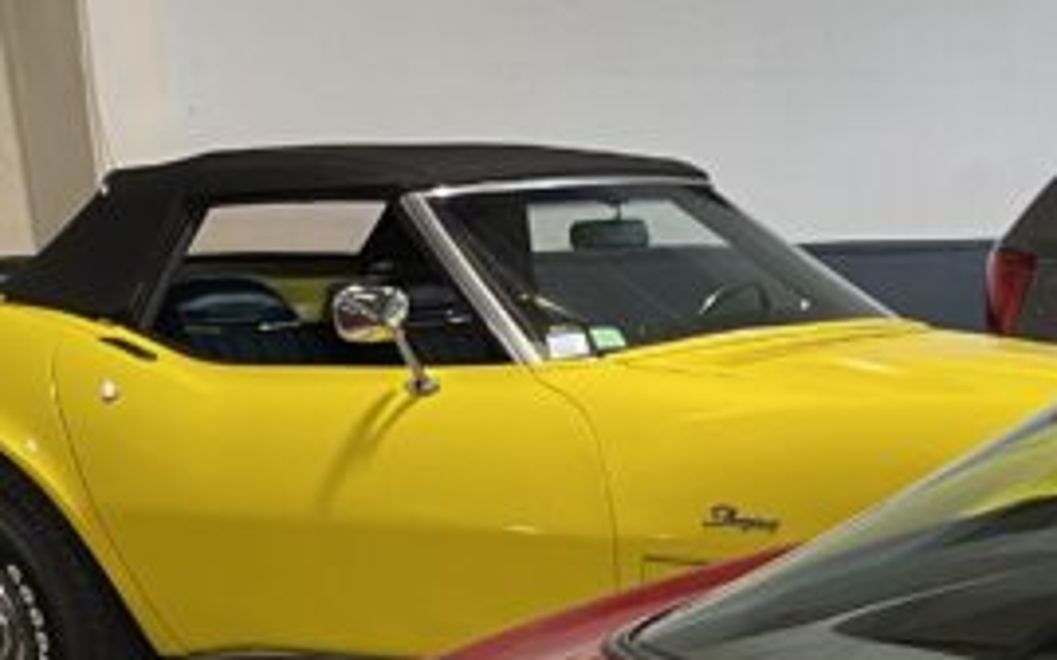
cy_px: 1257
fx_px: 3024
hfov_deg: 17.8
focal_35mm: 105
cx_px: 1572
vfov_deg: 11.4
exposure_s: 1/50
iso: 100
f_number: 1.6
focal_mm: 4.2
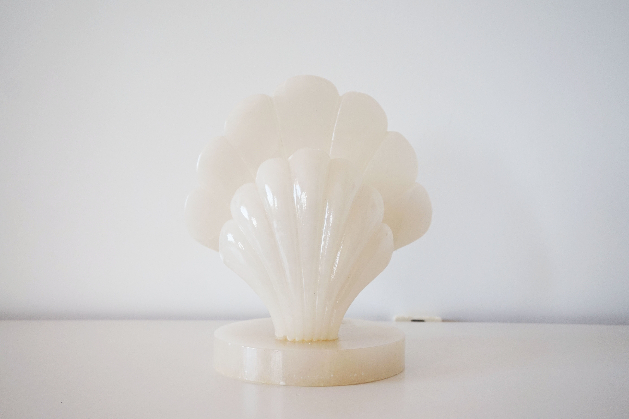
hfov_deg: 46.4
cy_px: 210
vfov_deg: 31.9
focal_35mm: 42
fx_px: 733
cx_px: 314
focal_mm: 28
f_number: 4.5
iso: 400
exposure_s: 1/160
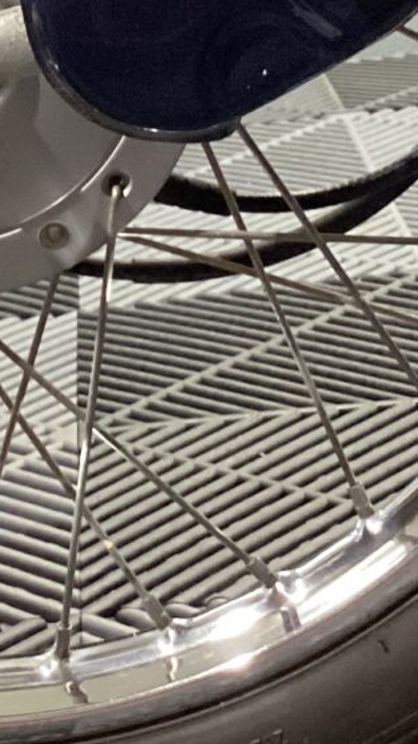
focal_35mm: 116
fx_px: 2288
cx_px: 35
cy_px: -32
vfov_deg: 17.9
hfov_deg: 10.4
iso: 400
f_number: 2.4
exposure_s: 1/40
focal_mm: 3.3
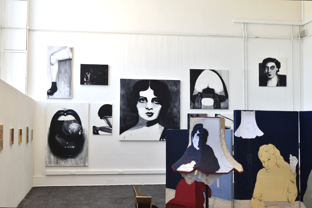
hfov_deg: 37.9
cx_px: 156
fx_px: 455
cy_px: 104
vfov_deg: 25.7
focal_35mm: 52
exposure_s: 1/160
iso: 500
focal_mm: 35
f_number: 6.3
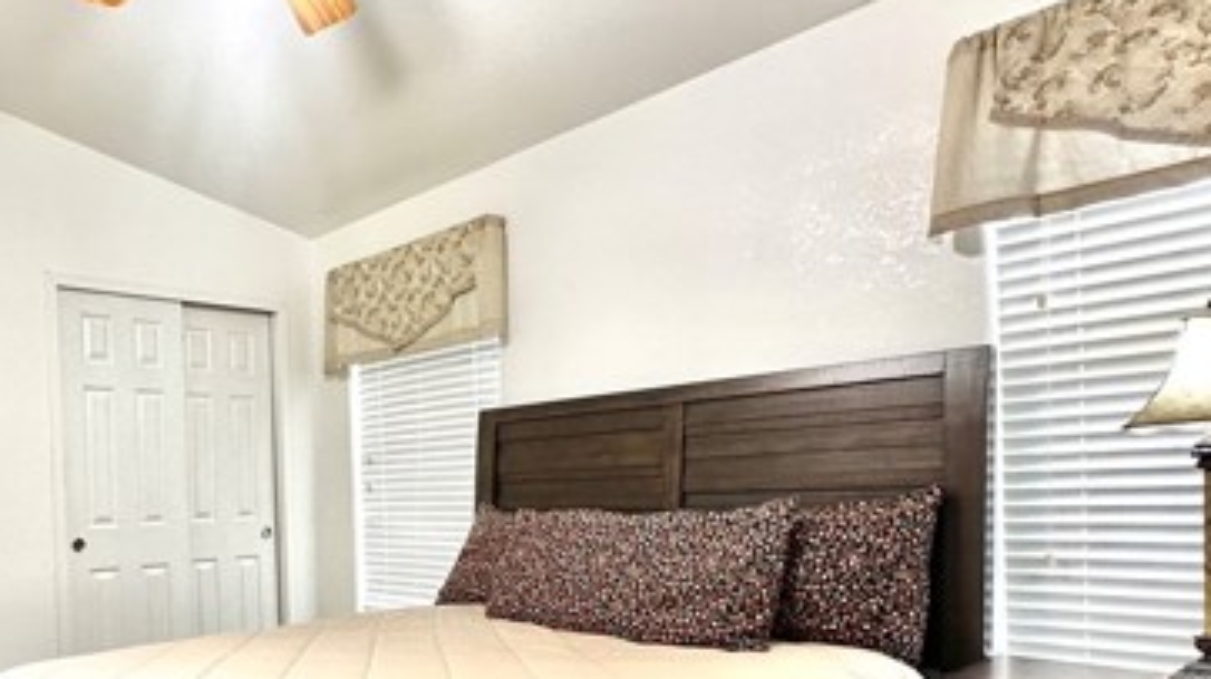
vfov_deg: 41.2
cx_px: 254
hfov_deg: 64.2
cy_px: 528
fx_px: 866
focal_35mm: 27
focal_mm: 2.22
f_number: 2.2
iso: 160
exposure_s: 1/60
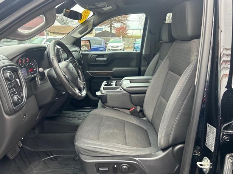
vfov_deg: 51.3
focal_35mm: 27
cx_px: 115
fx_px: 182
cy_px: 84
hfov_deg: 65.3
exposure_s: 1/96
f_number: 1.5
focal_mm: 5.7
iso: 125
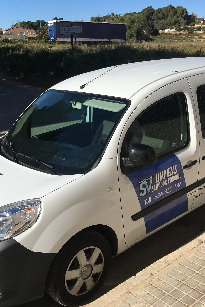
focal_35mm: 41
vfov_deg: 47.4
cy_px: 154
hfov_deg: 32.6
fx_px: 350
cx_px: 89
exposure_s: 1/2331
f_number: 2.2
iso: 25
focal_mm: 4.15
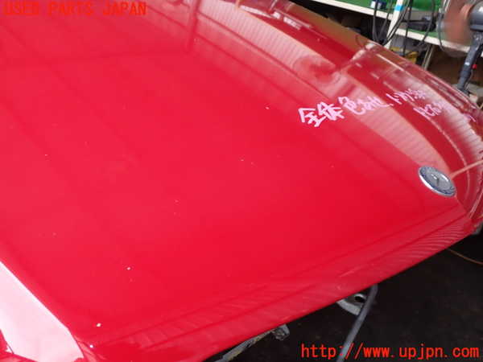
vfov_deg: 46.8
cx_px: 242
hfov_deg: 60.0
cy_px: 181
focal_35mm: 30
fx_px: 419
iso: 100
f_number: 2.3
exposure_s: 1/80
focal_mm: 5.4
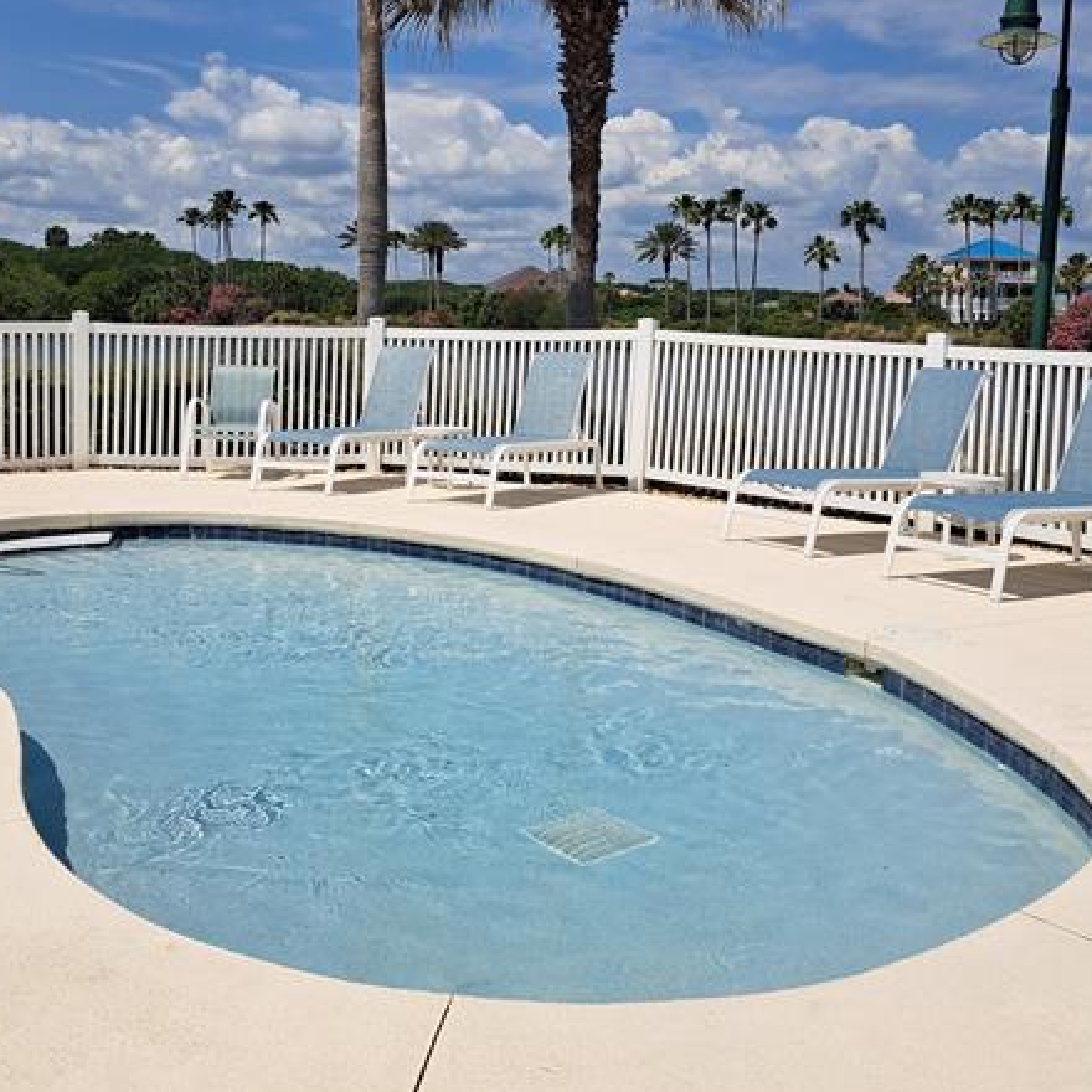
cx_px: 526
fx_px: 1321
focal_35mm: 37
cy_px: 410
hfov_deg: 44.9
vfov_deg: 44.6
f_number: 1.8
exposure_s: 1/3344
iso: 50
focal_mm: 5.23
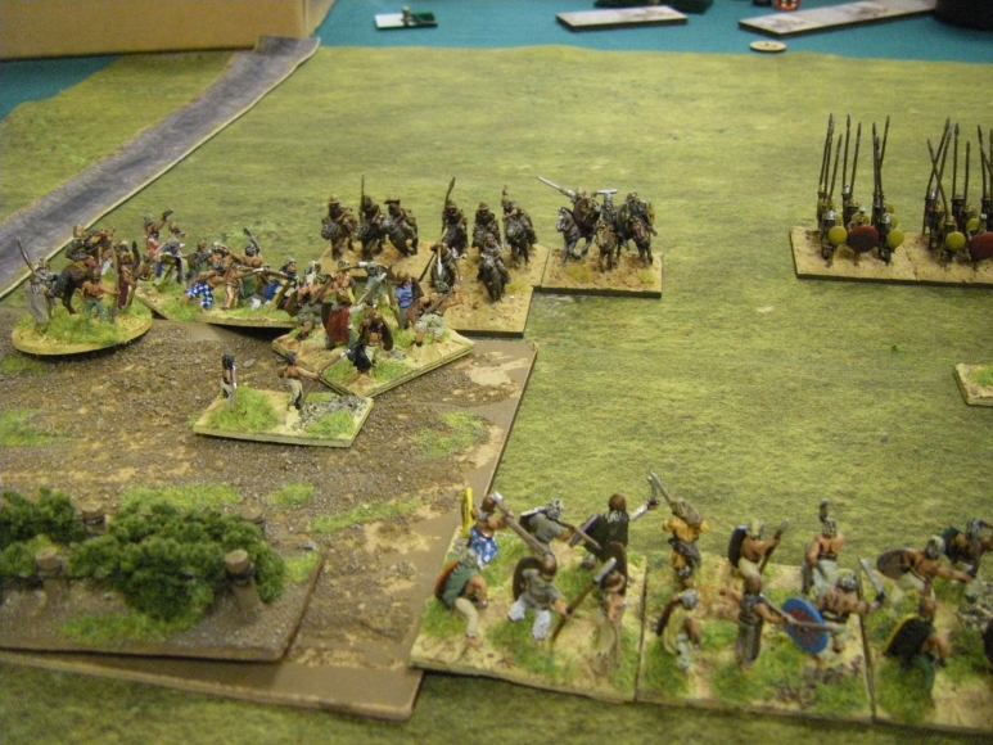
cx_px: 496
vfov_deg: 37.7
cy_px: 372
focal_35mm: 38
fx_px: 1090
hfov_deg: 49.0
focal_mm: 6.3
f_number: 3.5
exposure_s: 1/50
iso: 640
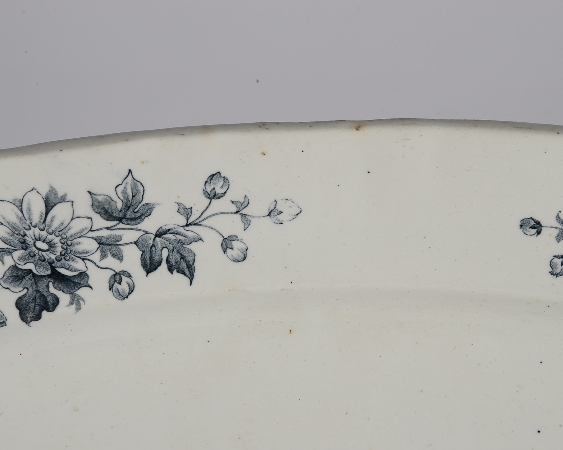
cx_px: 308
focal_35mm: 179
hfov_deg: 10.8
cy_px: 225
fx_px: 2975
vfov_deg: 8.7
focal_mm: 105
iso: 100
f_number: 22
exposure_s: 1/125
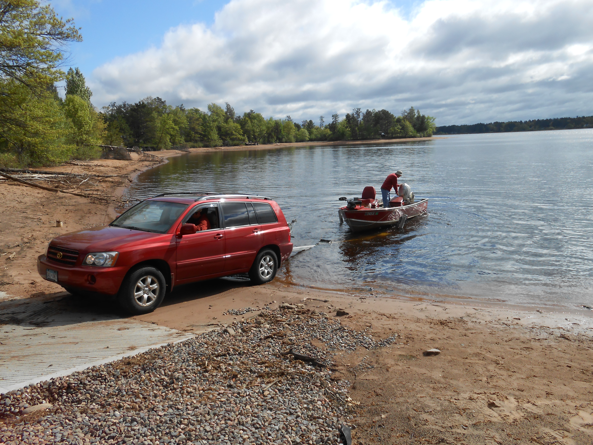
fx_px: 445
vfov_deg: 53.1
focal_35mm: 26
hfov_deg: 67.3
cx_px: 296
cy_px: 222
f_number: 3.5
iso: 80
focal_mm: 4.6
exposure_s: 1/1000
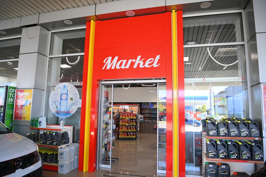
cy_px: 88
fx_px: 177
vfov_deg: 53.1
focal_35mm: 24
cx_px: 133
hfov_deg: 73.8
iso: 400
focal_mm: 24
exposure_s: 1/250
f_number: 2.8
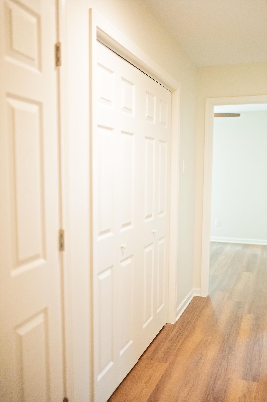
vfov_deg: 54.5
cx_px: 134
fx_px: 390
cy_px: 201
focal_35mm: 35
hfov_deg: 37.8
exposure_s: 1/8000
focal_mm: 35
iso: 32000
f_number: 1.8
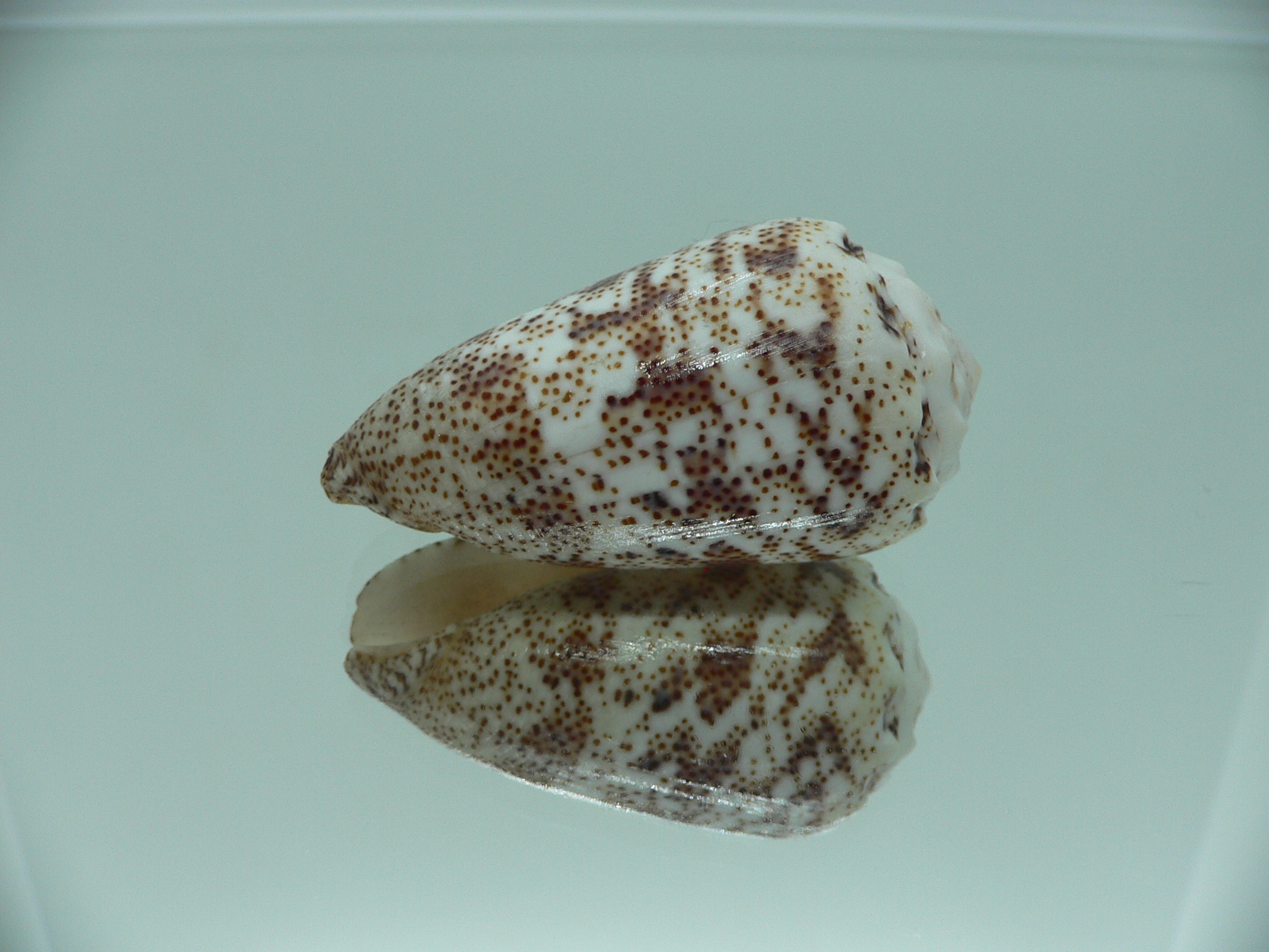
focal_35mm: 35
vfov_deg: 40.7
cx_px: 634
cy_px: 476
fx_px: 1283
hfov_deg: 52.6
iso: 80
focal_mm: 4.6
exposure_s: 1/60
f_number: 2.8
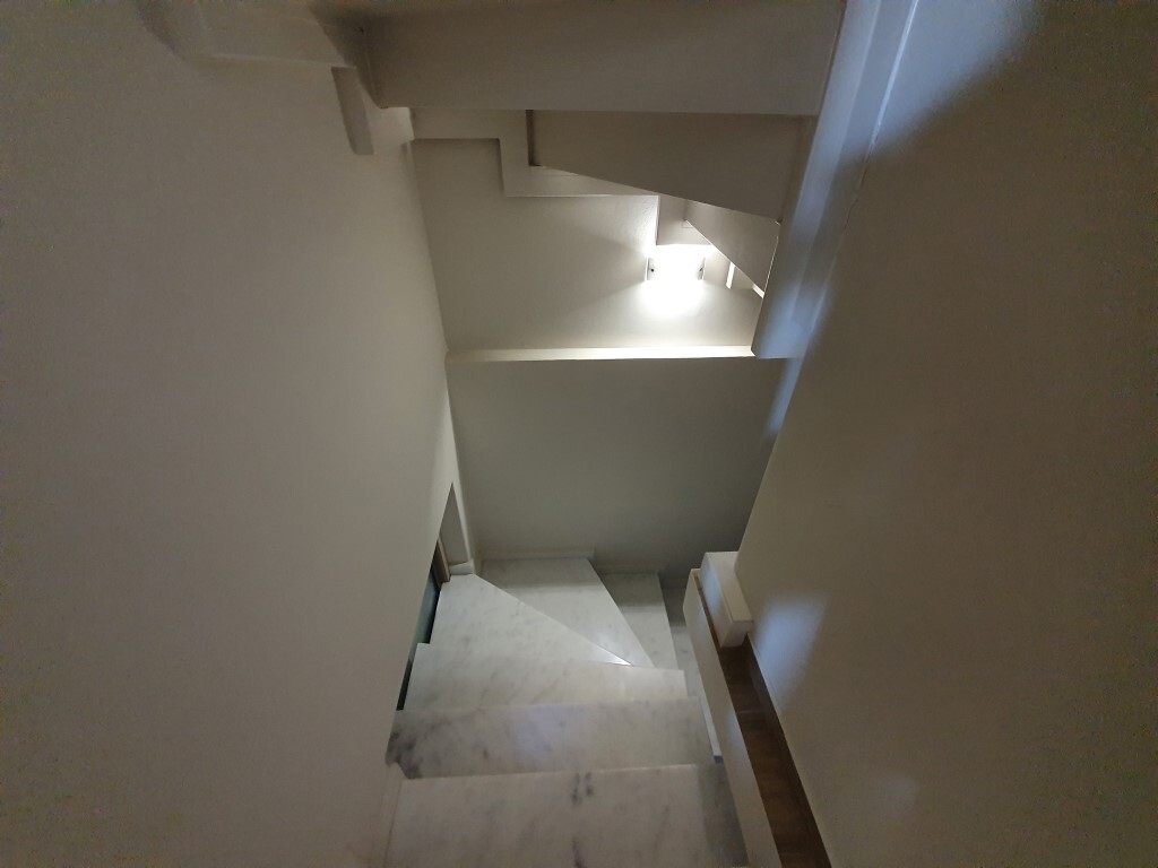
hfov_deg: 106.2
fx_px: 435
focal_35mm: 13
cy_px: 434
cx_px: 579
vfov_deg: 89.9
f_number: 2.2
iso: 640
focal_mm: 1.8
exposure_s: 1/17
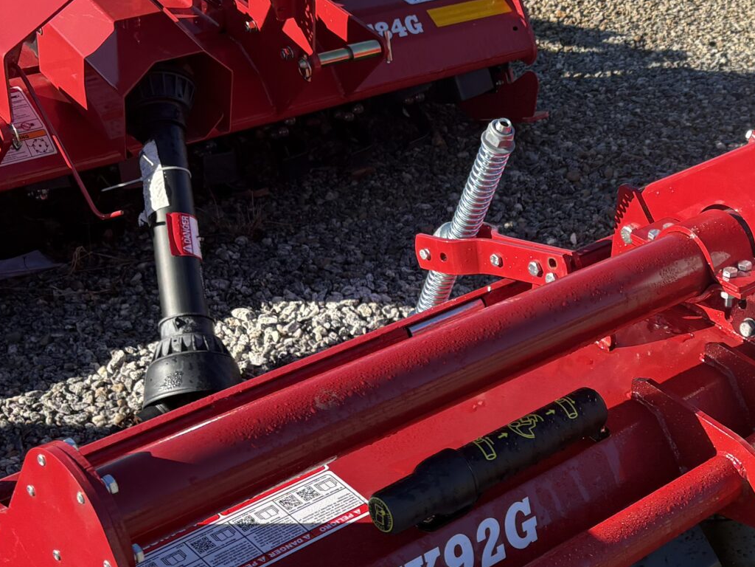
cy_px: 412
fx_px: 1418
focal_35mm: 65
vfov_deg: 22.4
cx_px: 714
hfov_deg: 28.4
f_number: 1.6
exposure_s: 1/1420
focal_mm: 5.96
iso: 50
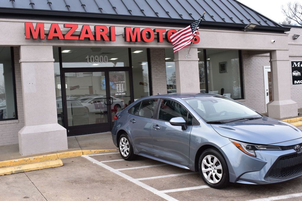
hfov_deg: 51.3
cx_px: 151
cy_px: 100
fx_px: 314
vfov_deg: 35.5
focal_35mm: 38
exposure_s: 1/160
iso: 400
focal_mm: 25
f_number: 9
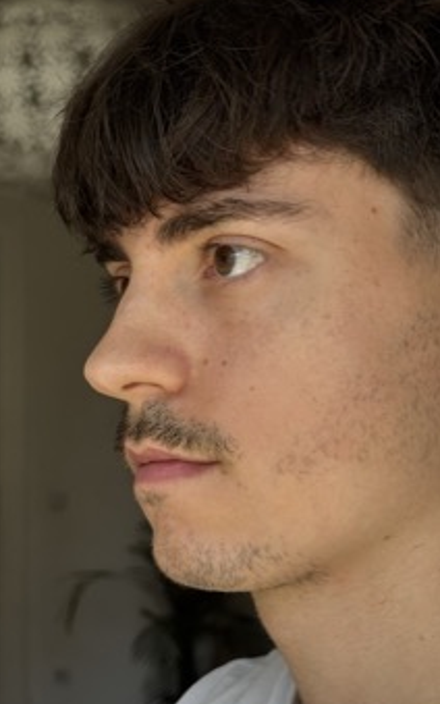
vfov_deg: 34.0
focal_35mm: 60
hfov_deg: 21.6
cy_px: 320
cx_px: 295
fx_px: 1151
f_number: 1.78
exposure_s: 1/364
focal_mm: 6.76
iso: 64
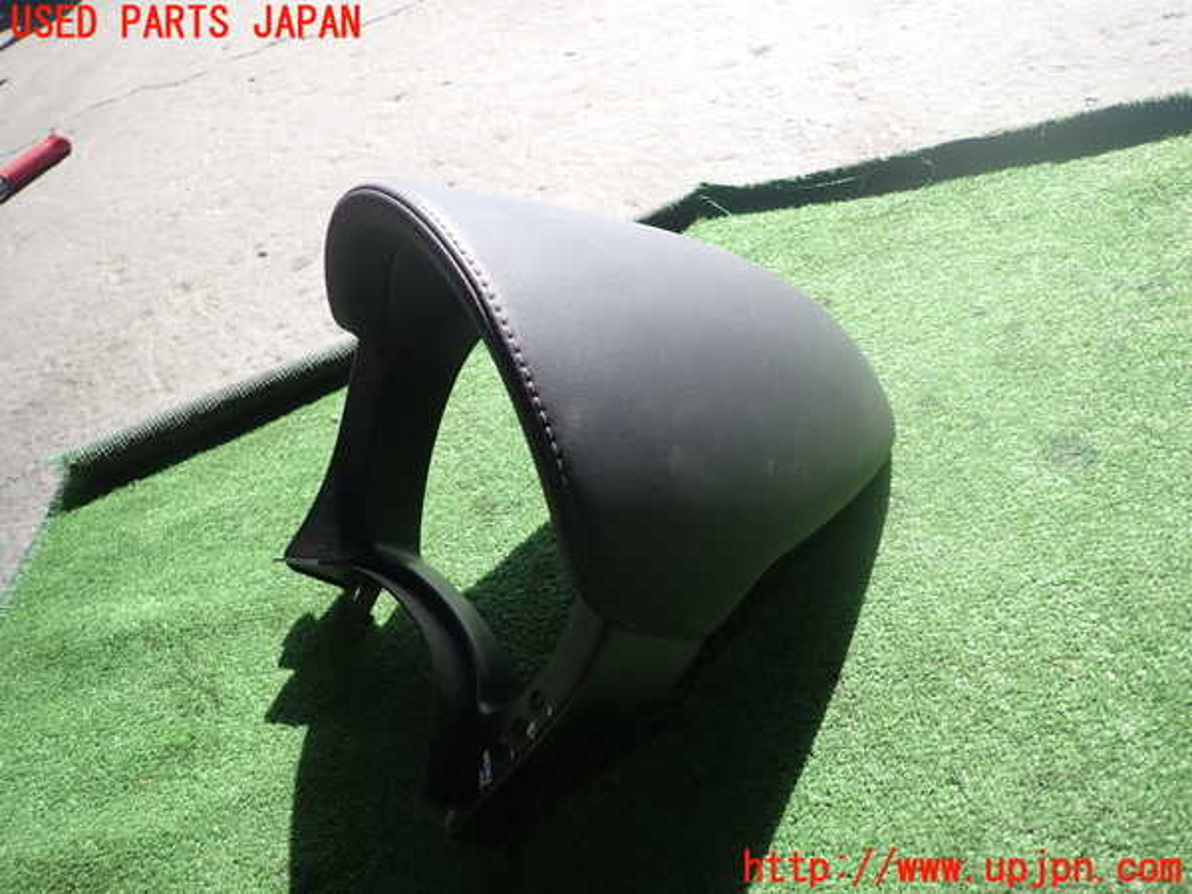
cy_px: 447
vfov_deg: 54.9
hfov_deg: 69.4
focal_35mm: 25
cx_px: 596
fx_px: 861
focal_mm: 4.5
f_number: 5.6
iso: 100
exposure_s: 1/100
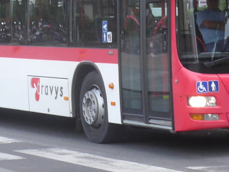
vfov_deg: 6.6
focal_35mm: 225
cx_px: 135
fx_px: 1489
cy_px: -39
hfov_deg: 8.8
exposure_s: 1/320
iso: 400
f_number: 4.1
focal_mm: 14.2
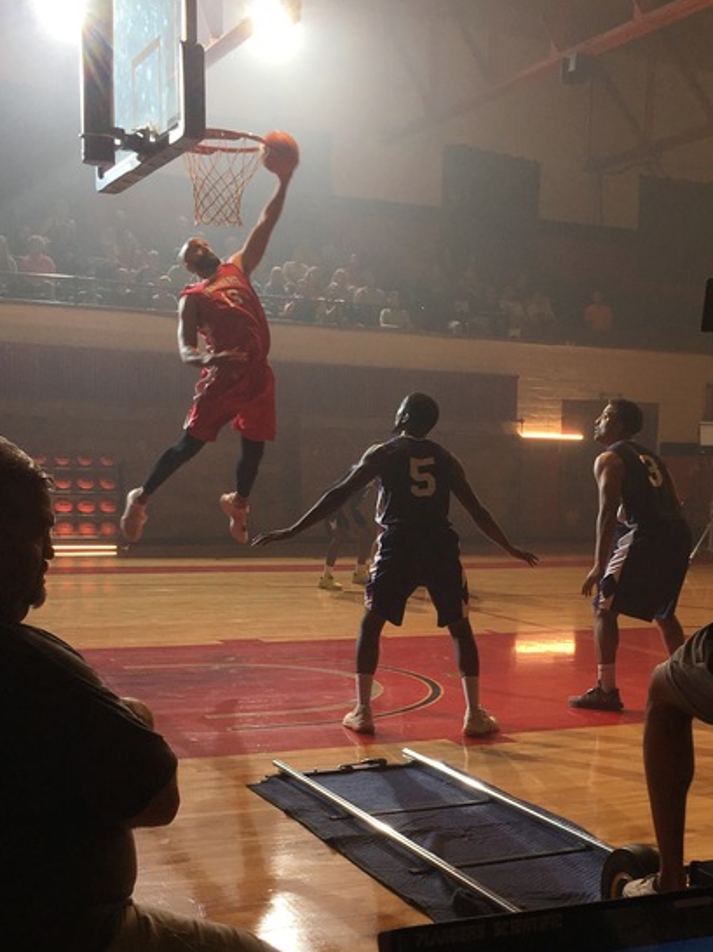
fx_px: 1402
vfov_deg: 36.6
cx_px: 509
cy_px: 717
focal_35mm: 51
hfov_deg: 28.2
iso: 32
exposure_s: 1/120
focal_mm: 4.15
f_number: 2.2
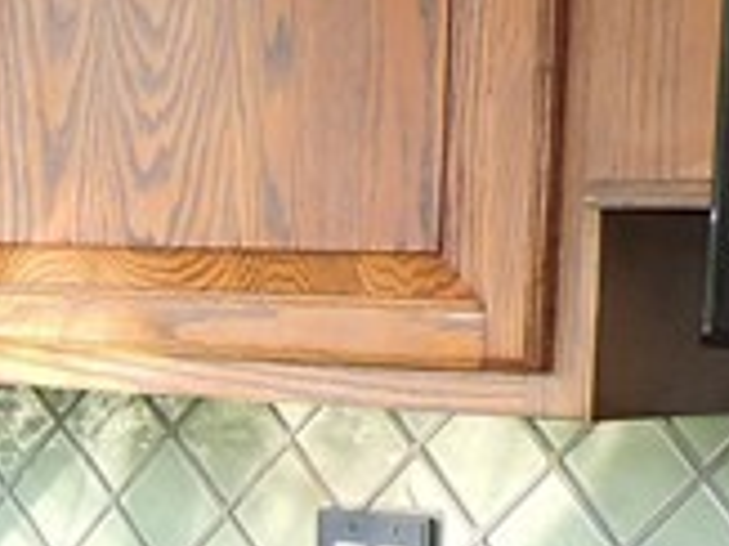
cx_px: -510
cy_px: 631
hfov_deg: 12.2
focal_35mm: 151
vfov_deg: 9.7
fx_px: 3178
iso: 140
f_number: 3
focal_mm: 4.3
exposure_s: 1/40
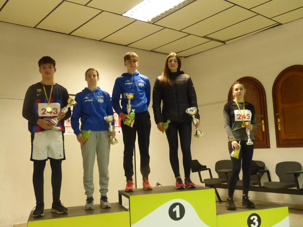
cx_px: 152
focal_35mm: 35
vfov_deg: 40.7
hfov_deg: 52.6
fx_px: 306
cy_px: 114
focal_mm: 6.3
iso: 800
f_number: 2.8
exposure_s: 1/50
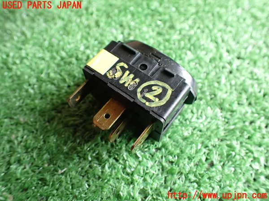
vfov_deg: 46.8
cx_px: 134
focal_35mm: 30
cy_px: 100
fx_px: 233
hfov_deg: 60.0
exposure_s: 1/40
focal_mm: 5.4
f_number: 2.3
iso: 800
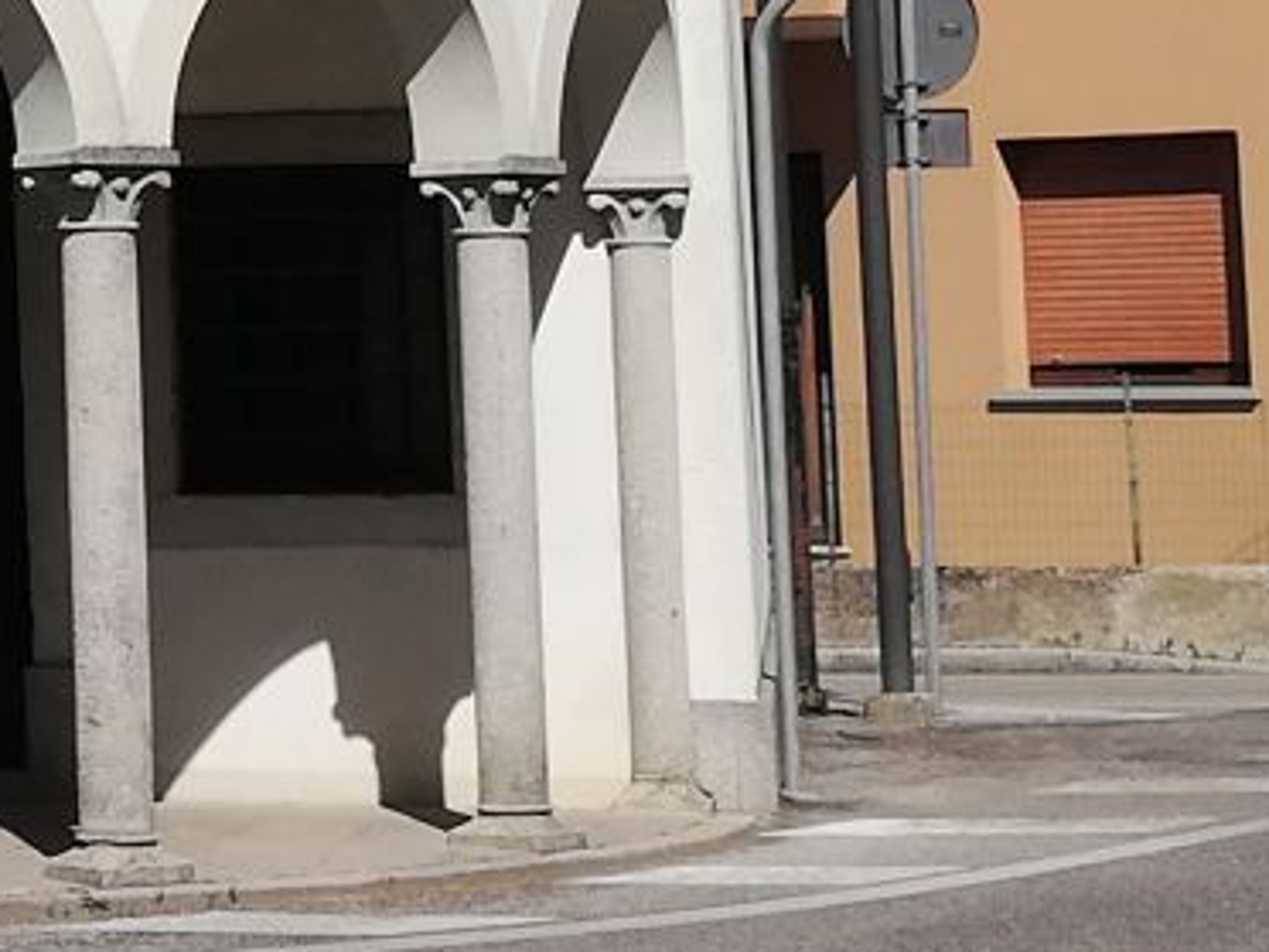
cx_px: -512
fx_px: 6305
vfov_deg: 8.5
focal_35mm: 172
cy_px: -420
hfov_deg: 11.1
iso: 50
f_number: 2.2
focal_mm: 3.81
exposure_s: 1/2045
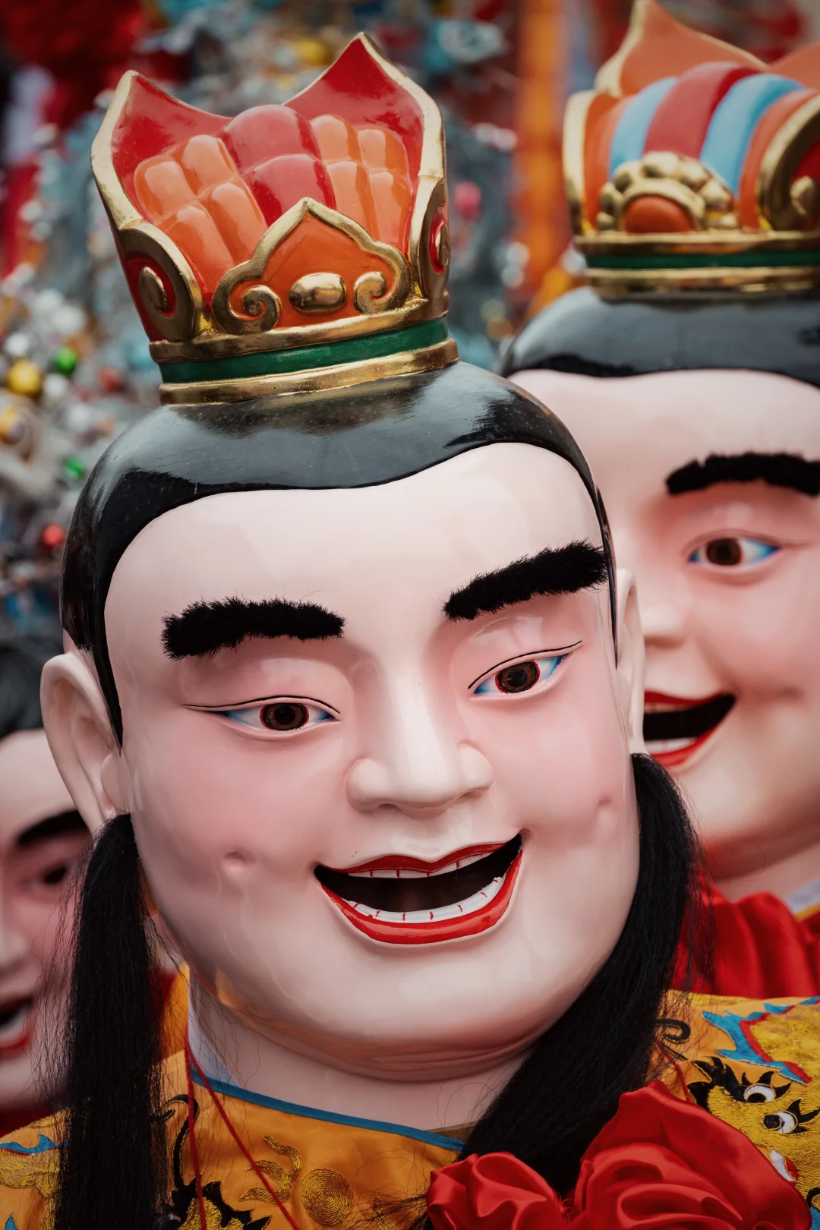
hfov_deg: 6.9
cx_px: 410
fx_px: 6833
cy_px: 615
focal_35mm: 200
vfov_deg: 10.3
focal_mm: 200
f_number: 6.3
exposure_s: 1/1250
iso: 1250
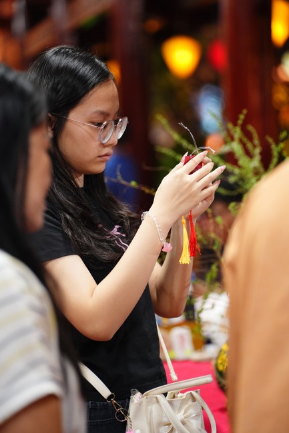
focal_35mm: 116
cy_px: 216
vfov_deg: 17.6
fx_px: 1397
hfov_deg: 11.8
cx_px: 144
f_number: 2.8
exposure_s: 1/160
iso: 2500
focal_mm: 116
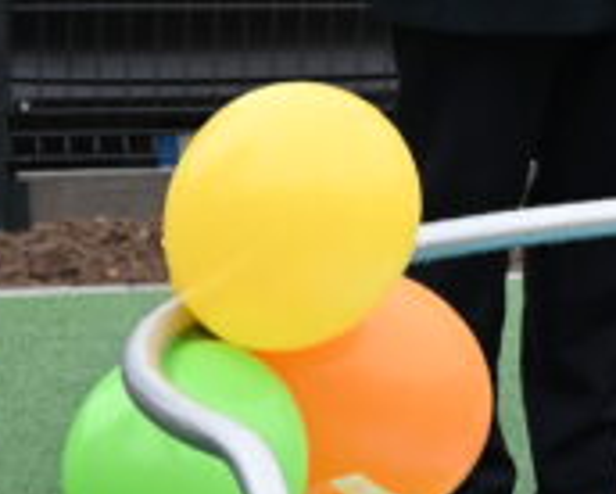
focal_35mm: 330
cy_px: -243
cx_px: 1089
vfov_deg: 4.7
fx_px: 6023
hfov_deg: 5.8
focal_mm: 59
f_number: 6
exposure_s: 1/200
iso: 3200
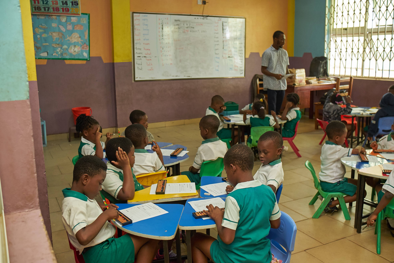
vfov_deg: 38.9
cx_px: 197
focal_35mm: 34
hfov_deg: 55.8
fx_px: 372
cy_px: 132
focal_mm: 23
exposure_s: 1/160
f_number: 2.8
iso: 800
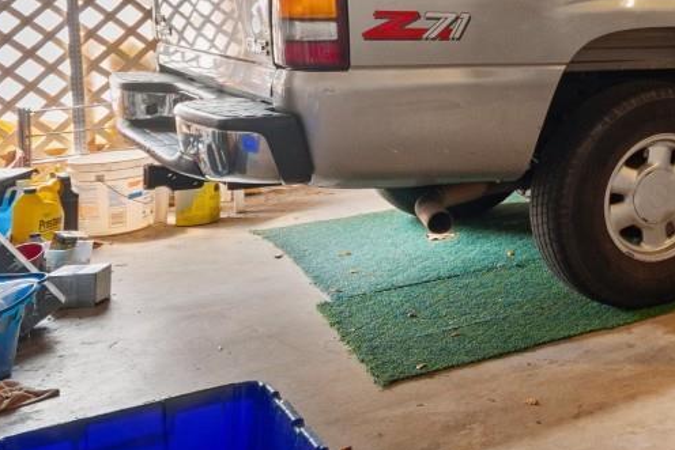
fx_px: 919
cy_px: -38
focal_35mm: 49
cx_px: 909
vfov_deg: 25.6
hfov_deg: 30.4
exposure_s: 1/2
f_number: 4.5
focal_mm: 10
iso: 100
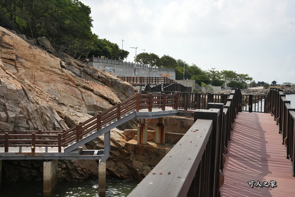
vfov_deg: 37.9
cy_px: 98
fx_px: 287
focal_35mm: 35
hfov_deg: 54.4
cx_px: 148
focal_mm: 35
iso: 3200
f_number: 11
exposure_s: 1/4000
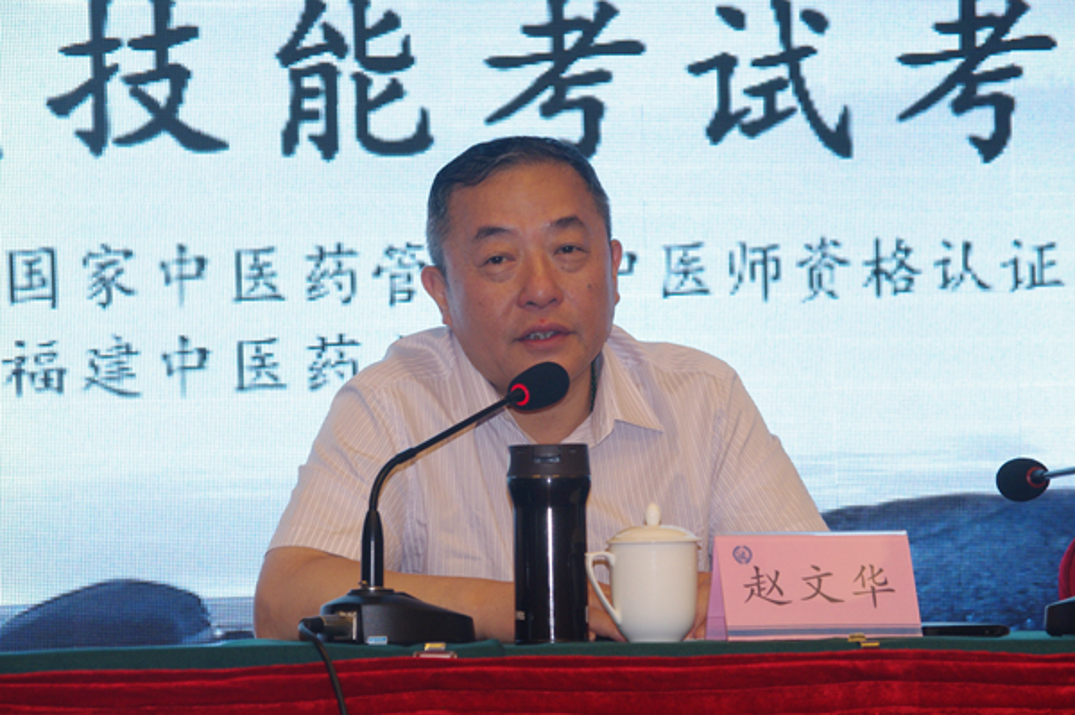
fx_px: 4684
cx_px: 538
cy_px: 358
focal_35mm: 157
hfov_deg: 13.1
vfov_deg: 8.7
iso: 800
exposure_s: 1/40
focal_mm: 105
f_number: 8
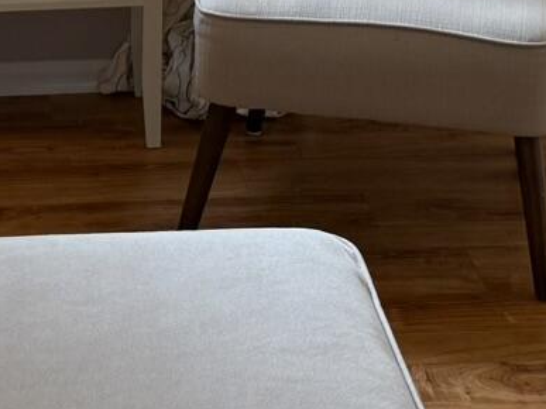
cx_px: 200
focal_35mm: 127
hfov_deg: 15.5
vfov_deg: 10.9
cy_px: -331
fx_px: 2003
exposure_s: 1/120
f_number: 1.78
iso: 125
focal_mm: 6.76
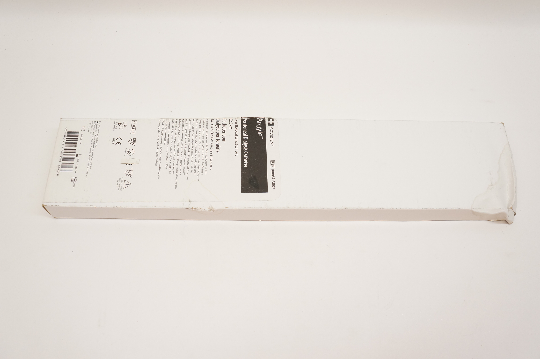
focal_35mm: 30
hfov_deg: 62.0
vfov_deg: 43.5
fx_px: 450
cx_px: 270
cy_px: 180
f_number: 7.1
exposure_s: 1/125
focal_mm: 20
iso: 800
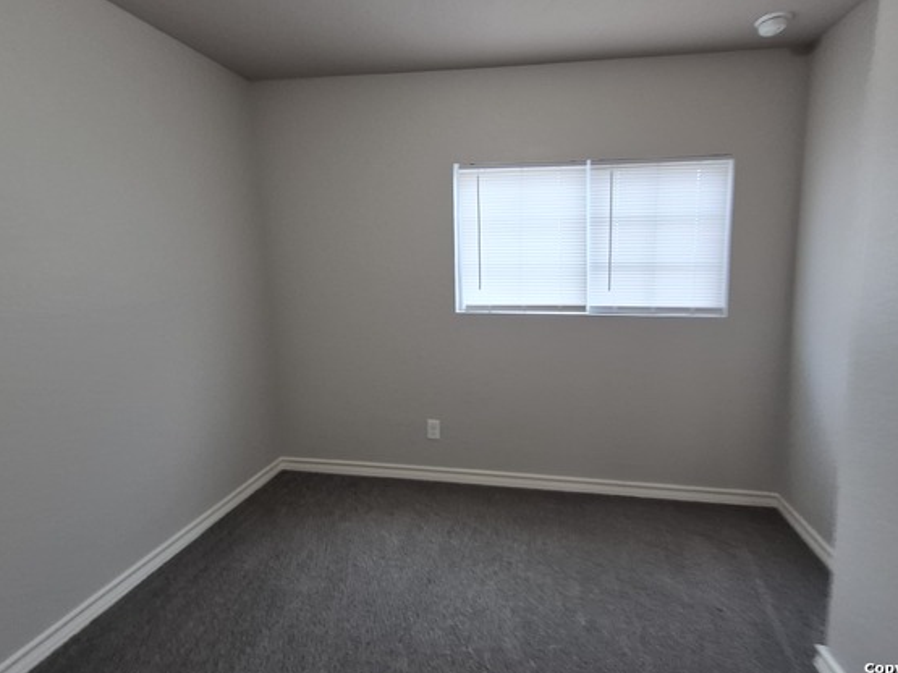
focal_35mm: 15
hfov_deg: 98.1
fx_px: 389
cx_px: 476
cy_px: 309
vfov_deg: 81.6
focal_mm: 1.74
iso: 160
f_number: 2.2
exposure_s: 1/60
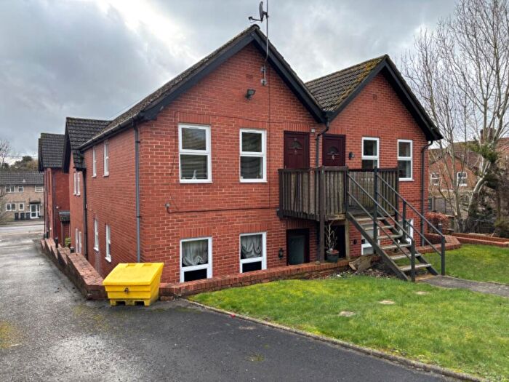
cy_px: 191
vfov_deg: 53.1
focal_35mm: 26
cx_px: 254
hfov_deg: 67.3
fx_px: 382
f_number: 1.6
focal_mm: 5.96
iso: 50
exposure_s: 1/844
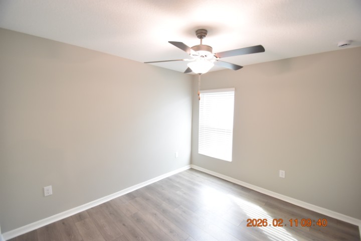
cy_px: 120
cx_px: 180
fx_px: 150
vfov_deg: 77.3
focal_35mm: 15
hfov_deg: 100.4
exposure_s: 1/30
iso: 800
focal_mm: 10
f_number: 3.5
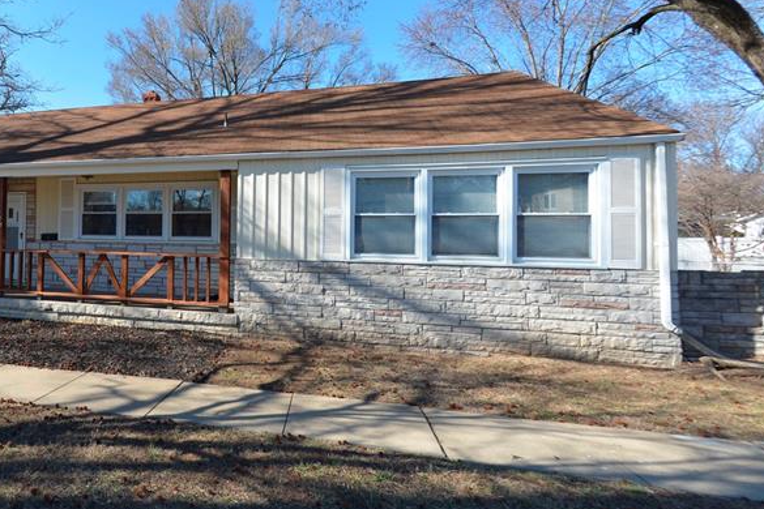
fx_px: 594
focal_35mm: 28
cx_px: 155
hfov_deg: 60.3
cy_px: 223
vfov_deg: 46.3
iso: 160
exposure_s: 1/250
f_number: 8
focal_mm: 16
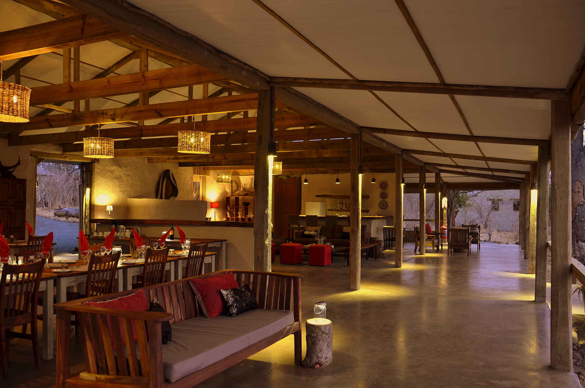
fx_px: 511
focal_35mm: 32
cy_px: 194
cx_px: 292
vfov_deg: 41.5
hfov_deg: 59.6
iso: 100
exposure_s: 1
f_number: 3.5
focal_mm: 21
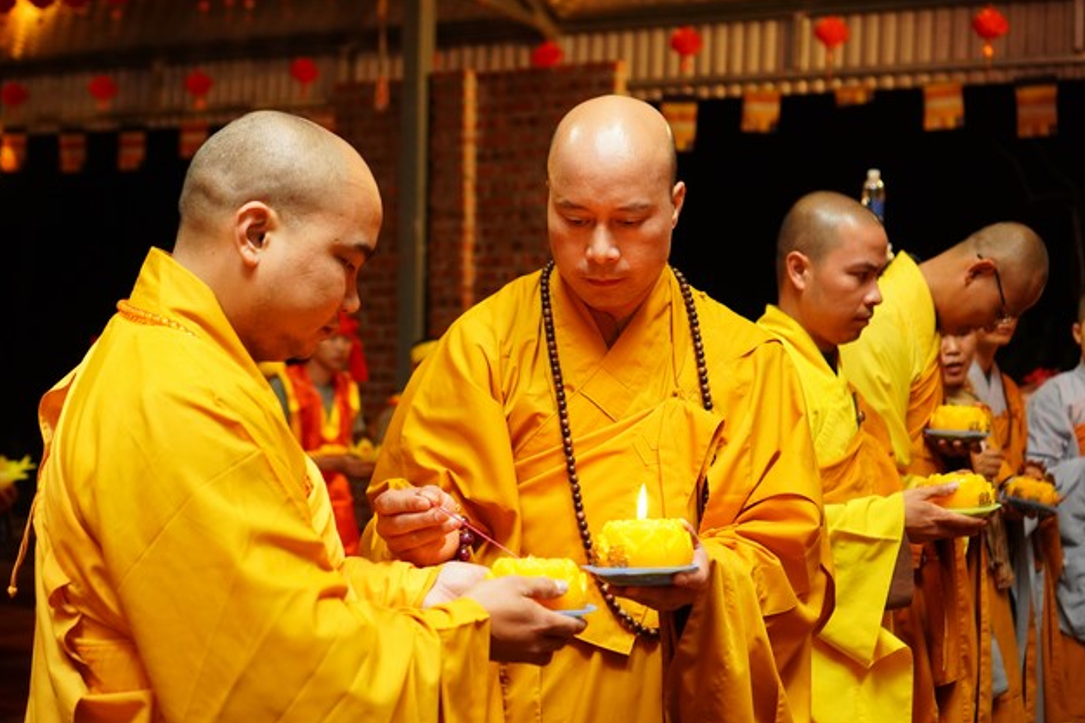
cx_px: 529
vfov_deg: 24.8
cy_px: 368
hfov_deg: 36.6
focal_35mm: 55
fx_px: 1643
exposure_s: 1/80
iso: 1600
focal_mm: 35
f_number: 2.8
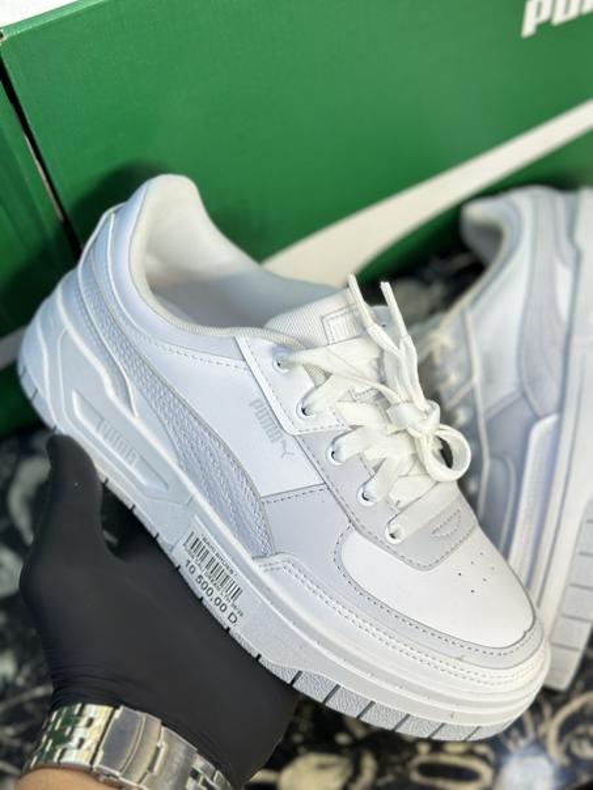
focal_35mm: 48
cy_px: 395
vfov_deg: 39.7
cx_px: 296
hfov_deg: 30.3
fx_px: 1096
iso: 80
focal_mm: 6.86
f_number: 1.78
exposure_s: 1/287
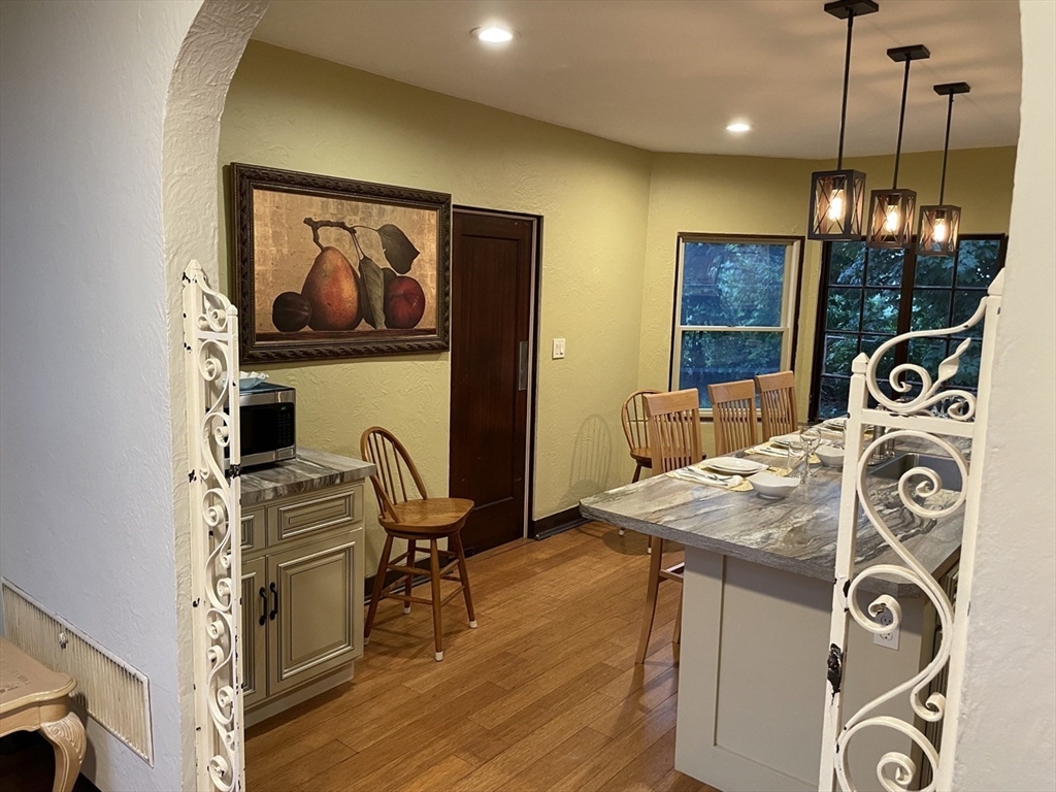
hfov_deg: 67.3
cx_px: 528
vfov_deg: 53.1
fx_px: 793
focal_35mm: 26
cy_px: 396
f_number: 1.6
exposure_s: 1/60
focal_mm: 4.2
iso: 320
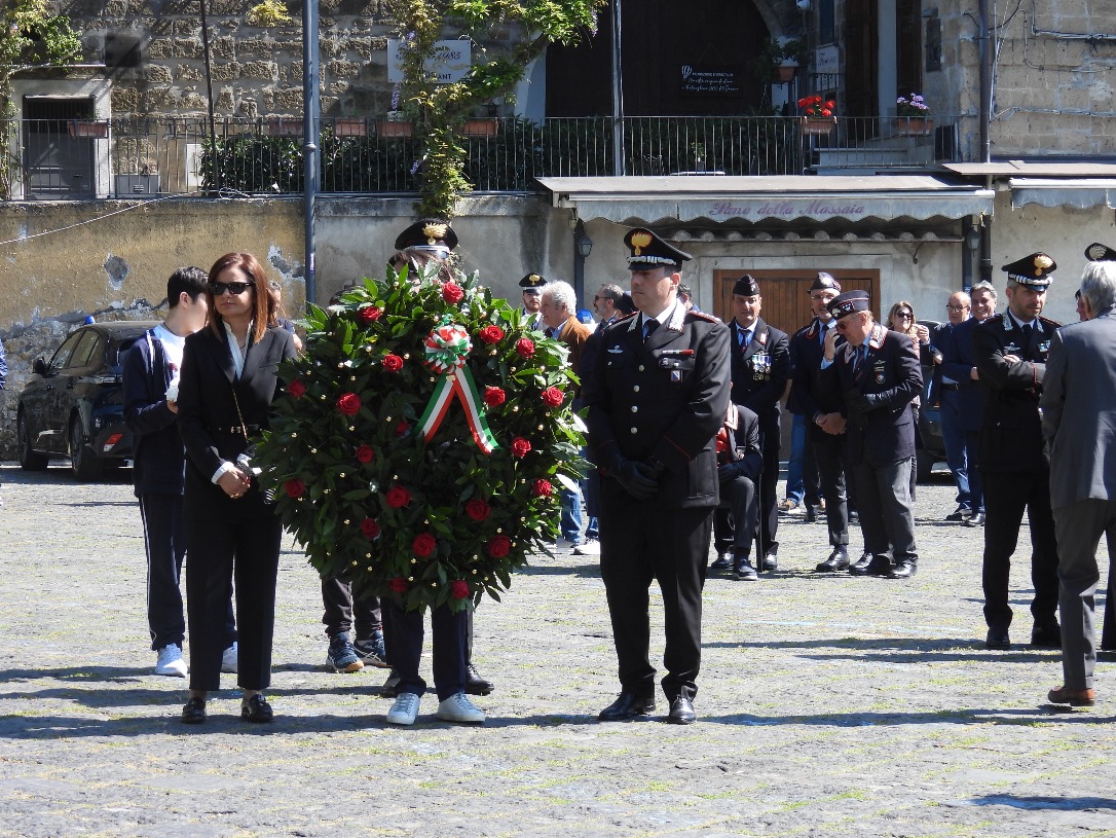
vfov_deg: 12.8
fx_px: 3741
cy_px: 424
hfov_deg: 17.0
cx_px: 550
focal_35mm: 116
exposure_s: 1/320
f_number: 4
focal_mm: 18.7
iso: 100
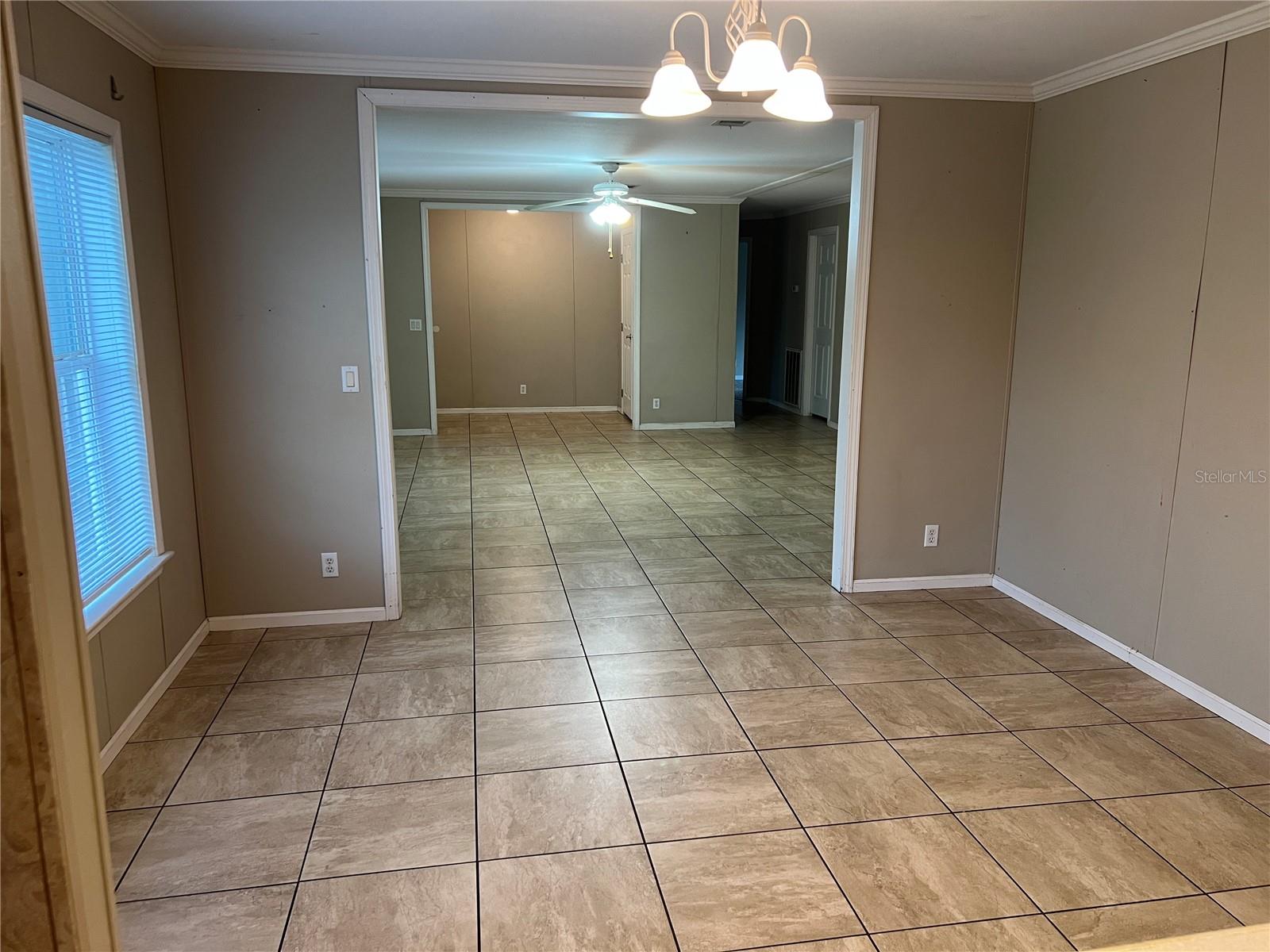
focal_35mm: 26
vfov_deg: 53.1
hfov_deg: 67.3
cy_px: 476
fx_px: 954
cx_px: 635
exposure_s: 1/60
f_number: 1.5
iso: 100
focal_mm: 5.7
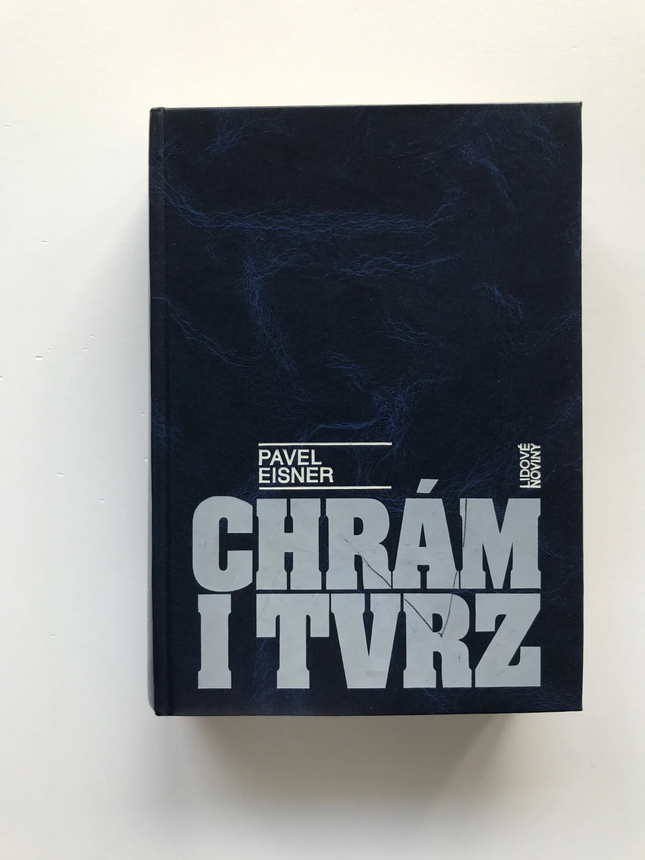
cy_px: 430
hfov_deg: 49.7
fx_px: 696
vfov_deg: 63.4
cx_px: 322
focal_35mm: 28
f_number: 1.8
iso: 32
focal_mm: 3.99
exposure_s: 1/100
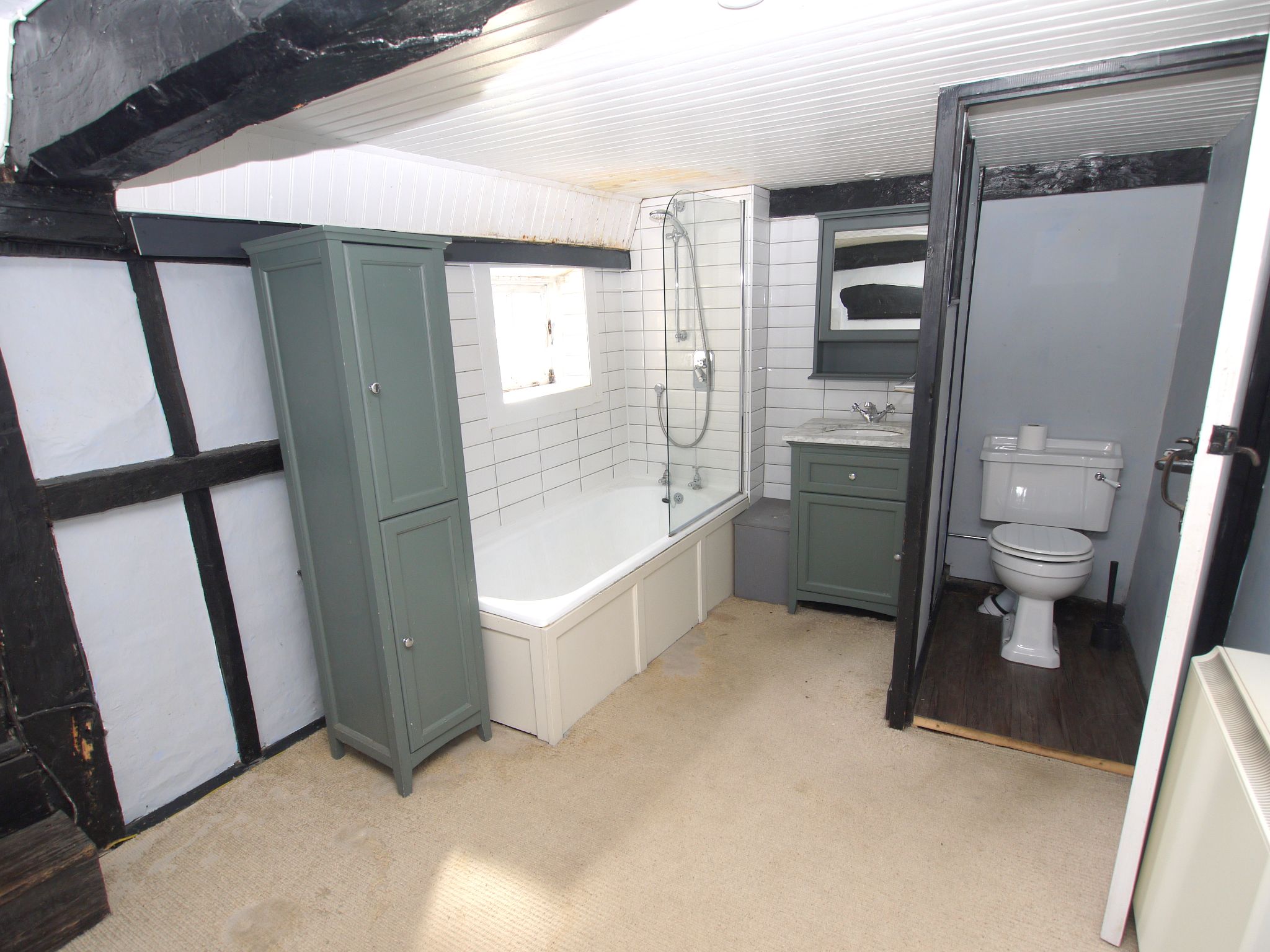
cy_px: 476
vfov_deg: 71.6
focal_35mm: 18
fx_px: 660
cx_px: 635
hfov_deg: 87.8
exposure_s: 1/60
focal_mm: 9
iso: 100
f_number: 4
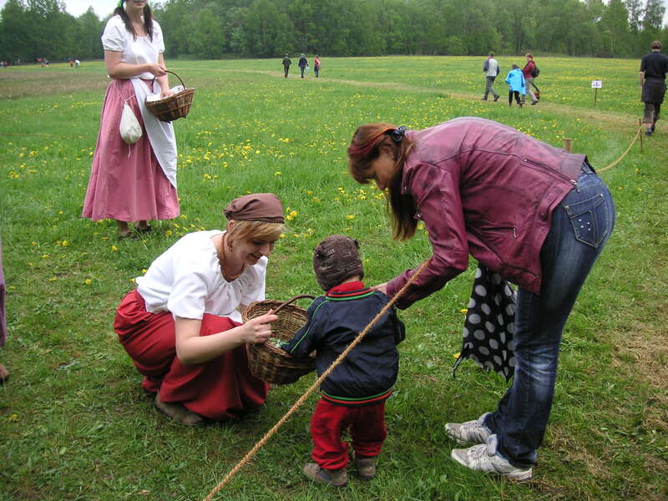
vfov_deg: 38.7
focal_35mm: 37
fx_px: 714
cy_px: 250
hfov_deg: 50.1
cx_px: 334
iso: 50
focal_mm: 6.1
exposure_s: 1/350
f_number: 2.8
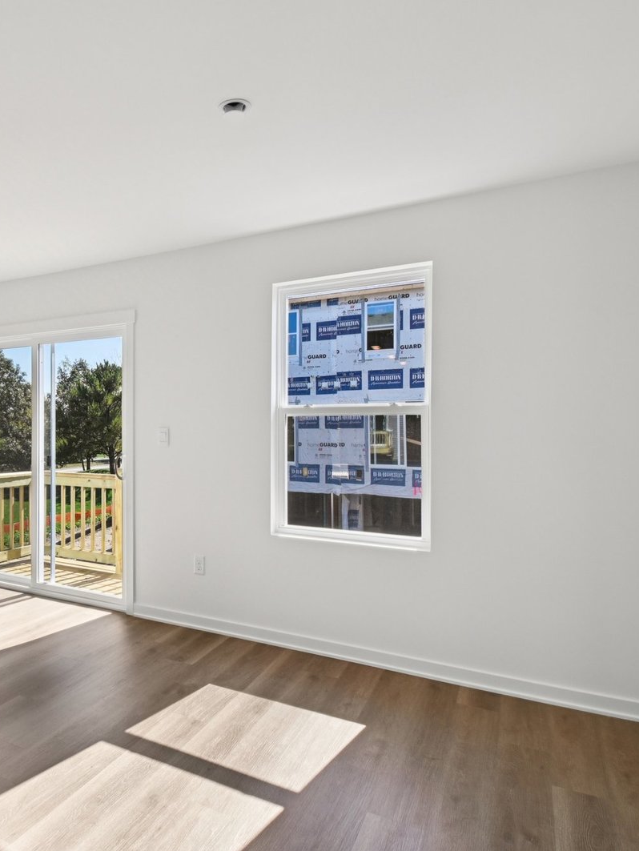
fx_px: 541
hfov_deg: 59.0
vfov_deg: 76.4
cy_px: 419
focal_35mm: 22
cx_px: 189
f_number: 8
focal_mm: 10
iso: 100
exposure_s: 1/80
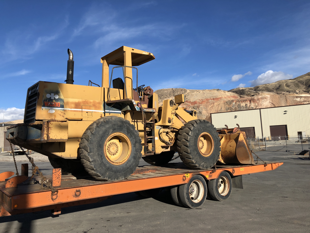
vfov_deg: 49.7
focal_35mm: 28
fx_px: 251
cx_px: 155
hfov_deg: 63.4
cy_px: 116
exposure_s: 1/2208
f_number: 1.8
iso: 20
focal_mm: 3.99
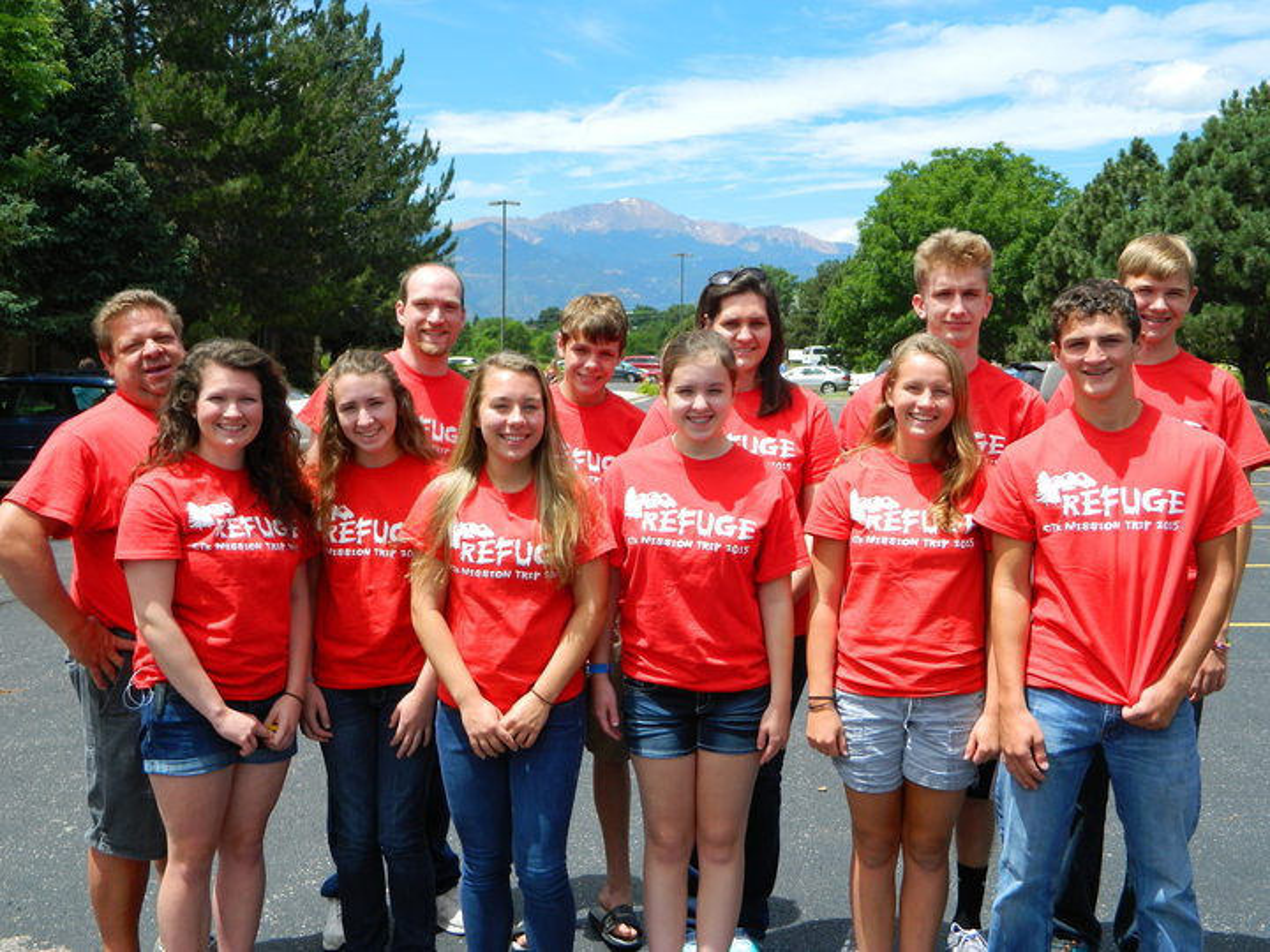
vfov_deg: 35.1
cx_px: 635
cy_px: 476
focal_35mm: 41
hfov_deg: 45.8
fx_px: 1504
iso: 80
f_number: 3.5
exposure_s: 1/640
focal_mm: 7.3
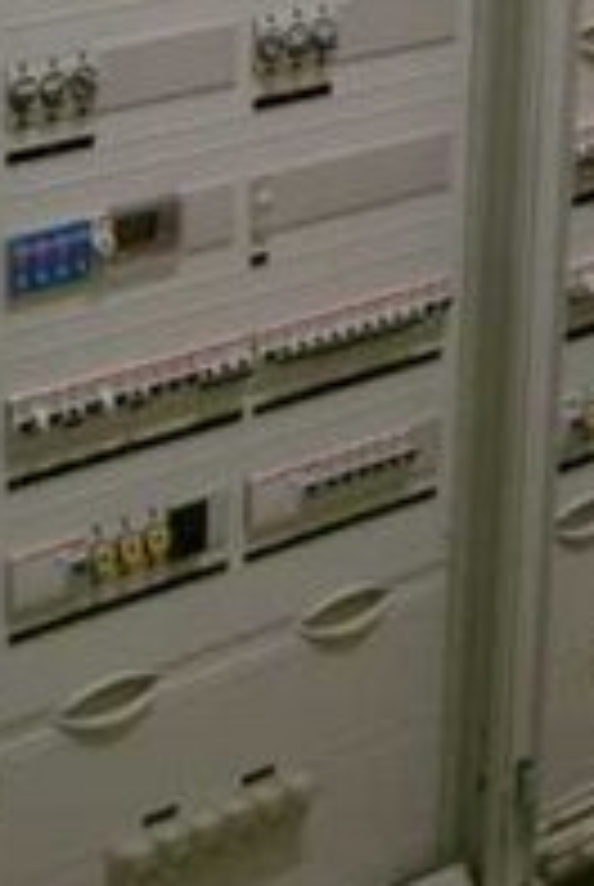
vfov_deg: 17.1
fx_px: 2885
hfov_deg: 11.7
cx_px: 464
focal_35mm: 117
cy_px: 40
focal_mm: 7.6
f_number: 2.6
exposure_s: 1/15
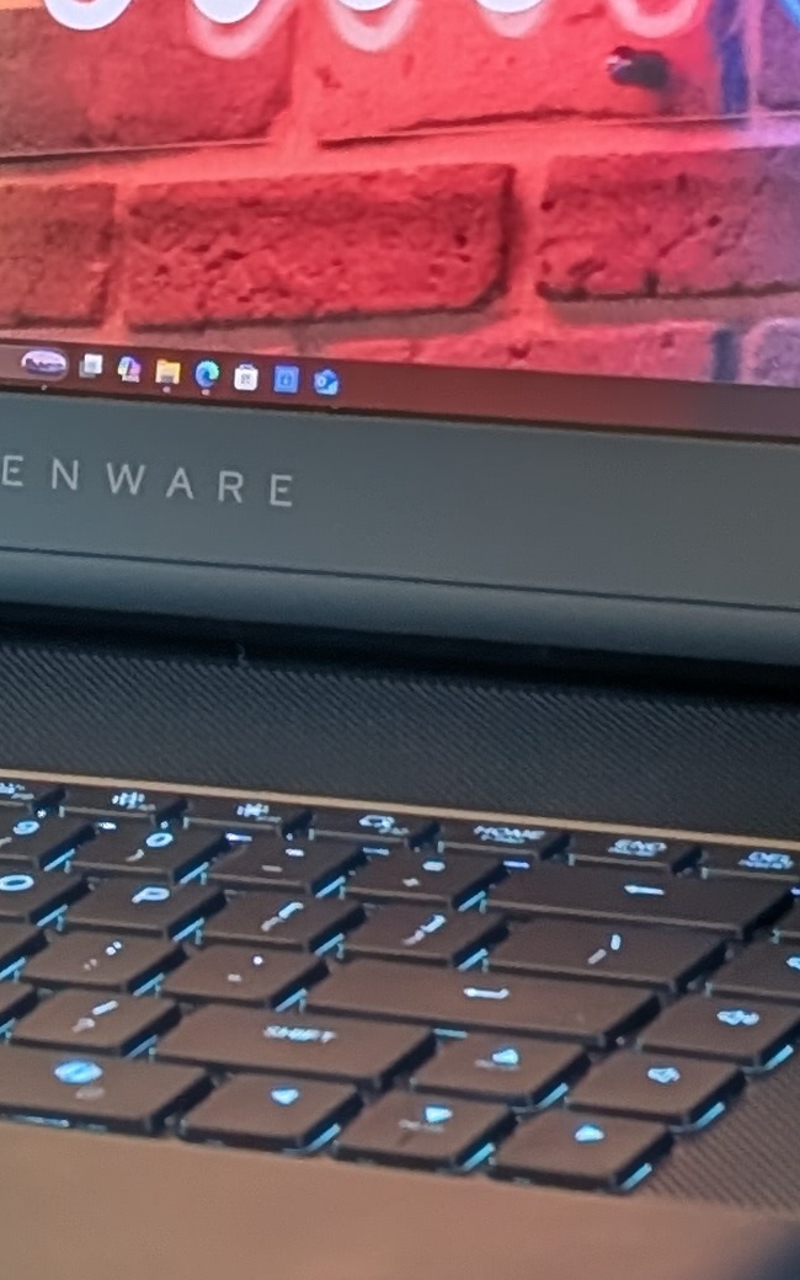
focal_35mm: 204
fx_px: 7116
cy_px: 222
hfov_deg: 6.4
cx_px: 11
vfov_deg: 10.2
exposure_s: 1/40
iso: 83
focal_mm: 6.9
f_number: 1.68
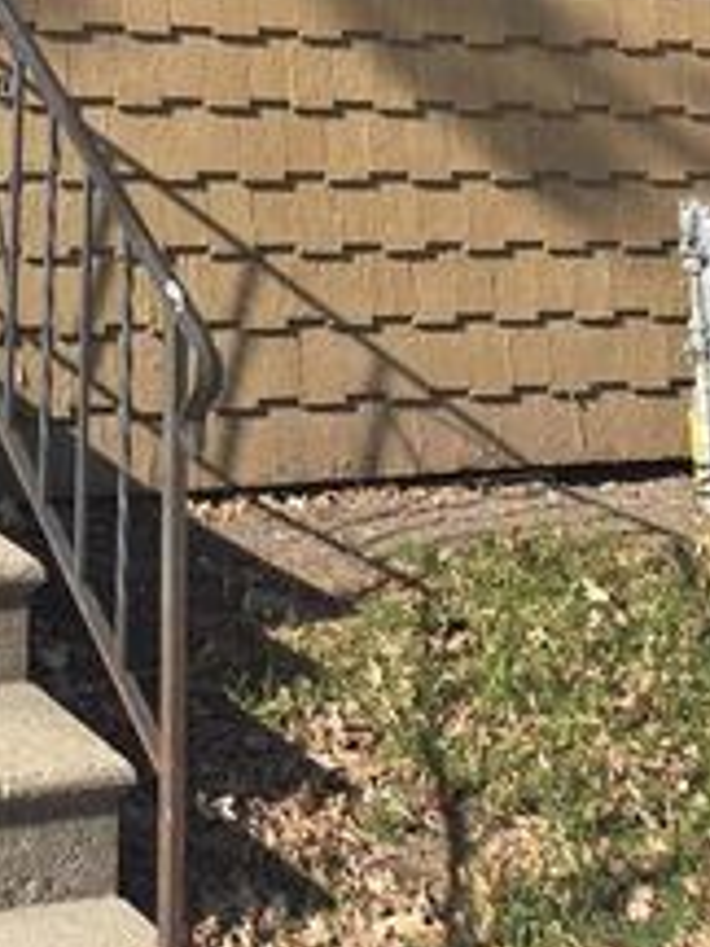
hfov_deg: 19.3
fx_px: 1942
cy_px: -436
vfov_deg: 22.8
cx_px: -188
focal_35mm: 71
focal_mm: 5.4
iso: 25
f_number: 1.8
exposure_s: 1/1058
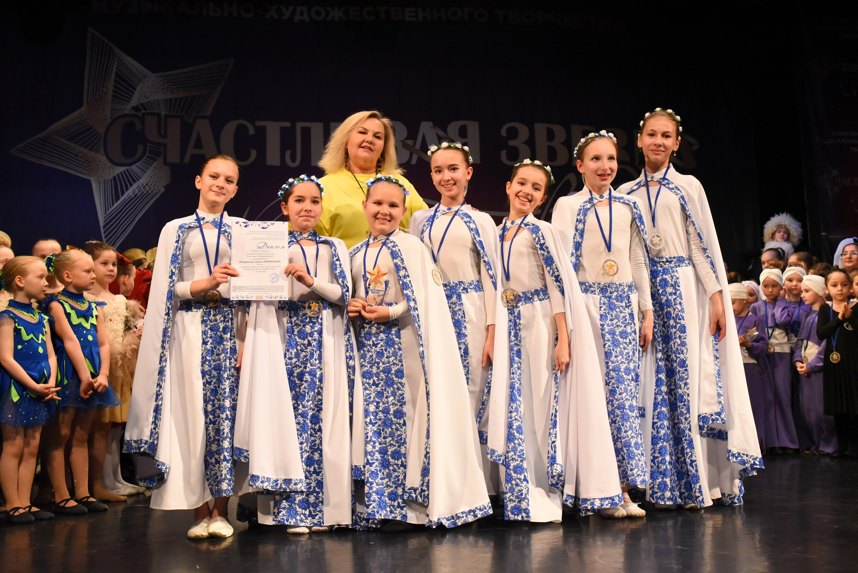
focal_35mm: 35
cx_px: 429
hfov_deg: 54.4
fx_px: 834
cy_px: 286
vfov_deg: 37.9
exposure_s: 1/320
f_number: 6.3
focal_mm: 35
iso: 5000
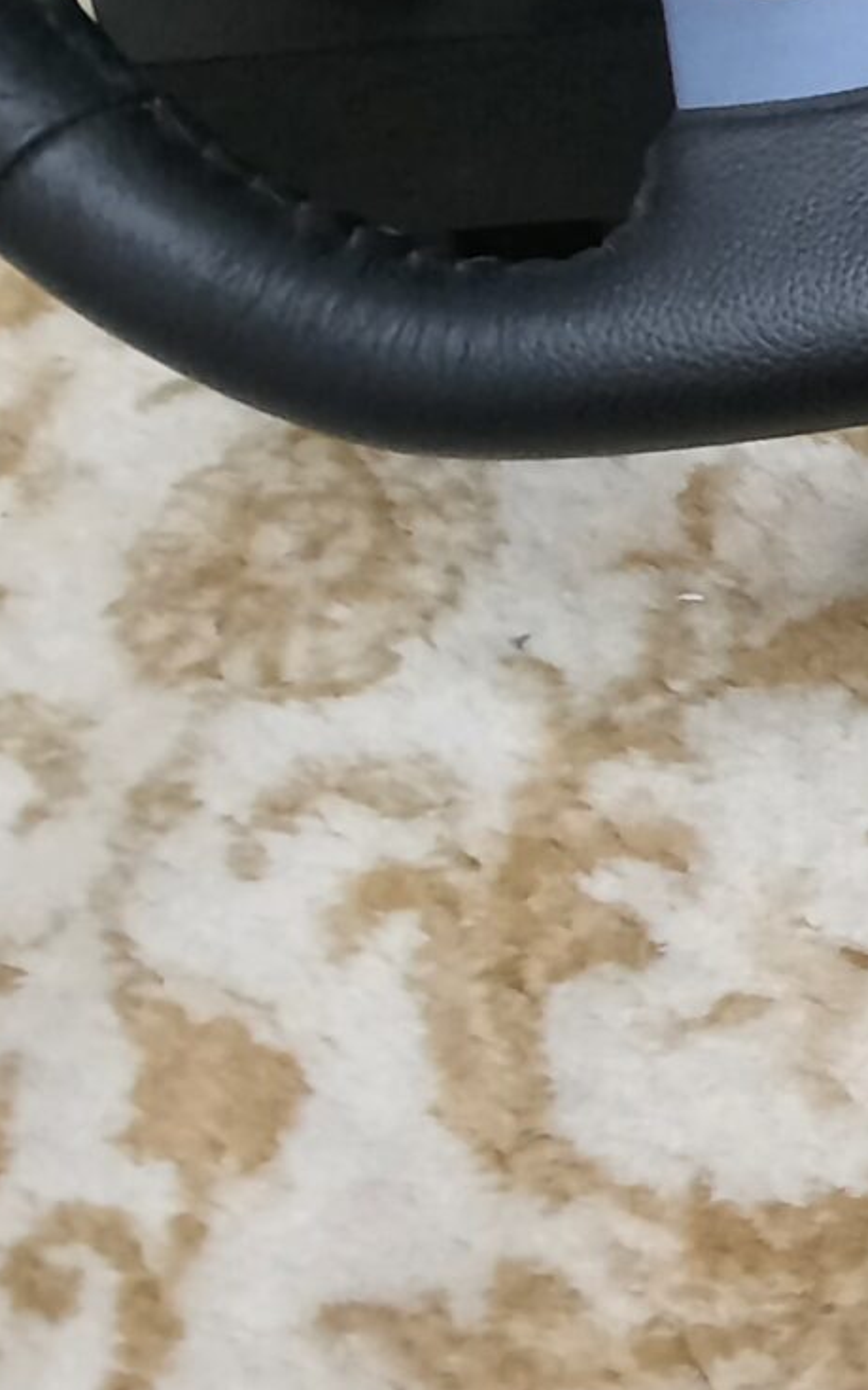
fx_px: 1818
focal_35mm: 48
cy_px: 308
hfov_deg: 19.3
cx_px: 1617
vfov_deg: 40.4
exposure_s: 1/17
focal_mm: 1.74
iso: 800
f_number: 2.2
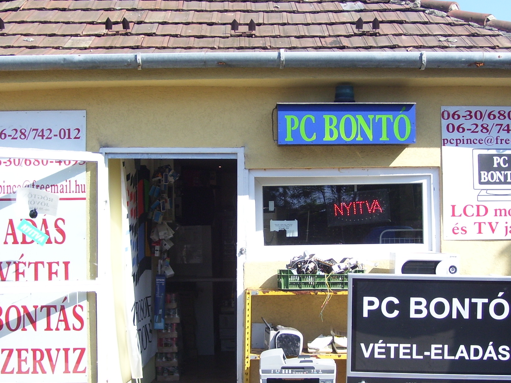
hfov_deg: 32.7
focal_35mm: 59
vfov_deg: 24.8
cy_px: 236
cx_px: 264
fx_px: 871
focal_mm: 7.6
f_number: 3
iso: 80
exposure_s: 1/750
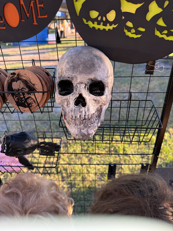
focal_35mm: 24
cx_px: 86
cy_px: 116
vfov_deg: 71.6
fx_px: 160
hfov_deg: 56.8
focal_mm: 6.76
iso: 64
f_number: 1.78
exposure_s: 1/270
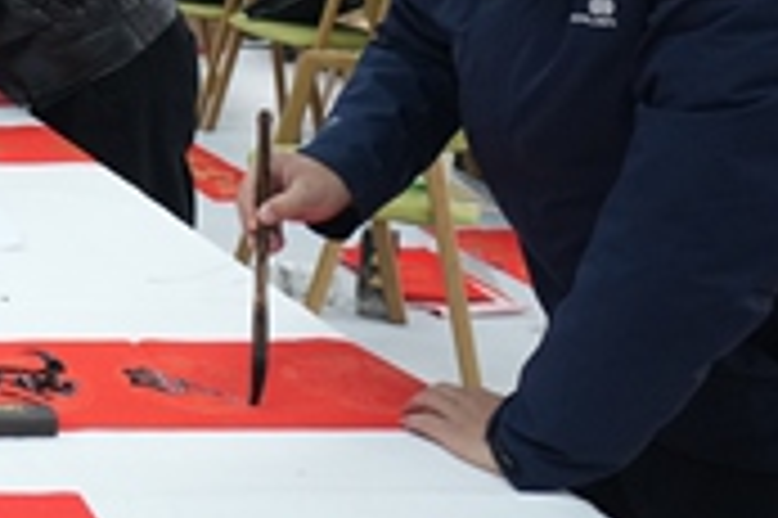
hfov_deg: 20.1
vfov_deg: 16.6
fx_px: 1727
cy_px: -9
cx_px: -526
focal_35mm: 80
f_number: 3.5
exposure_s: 1/100
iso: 2500
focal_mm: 23
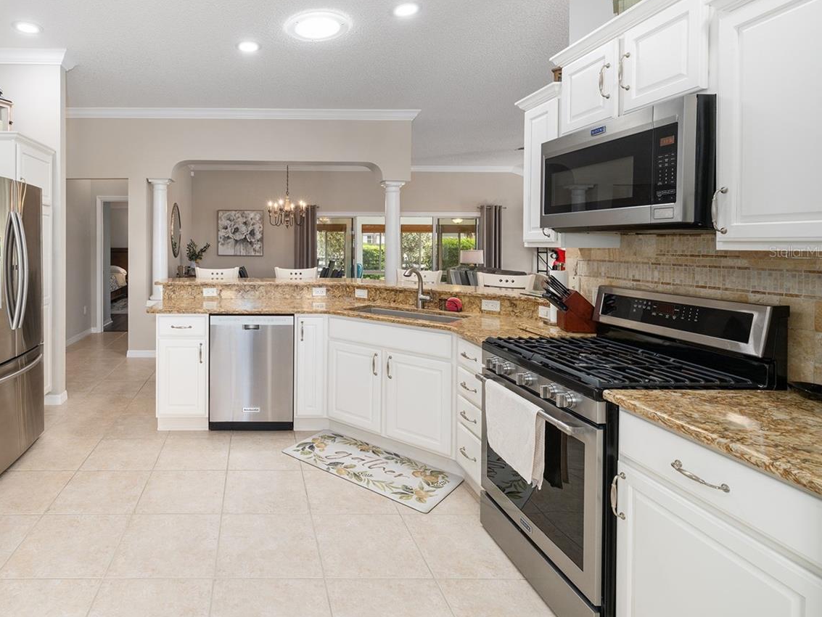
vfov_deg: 68.1
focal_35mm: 19
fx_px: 451
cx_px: 253
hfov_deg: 80.9
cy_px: 251
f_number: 8
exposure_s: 1/15
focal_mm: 14
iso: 320
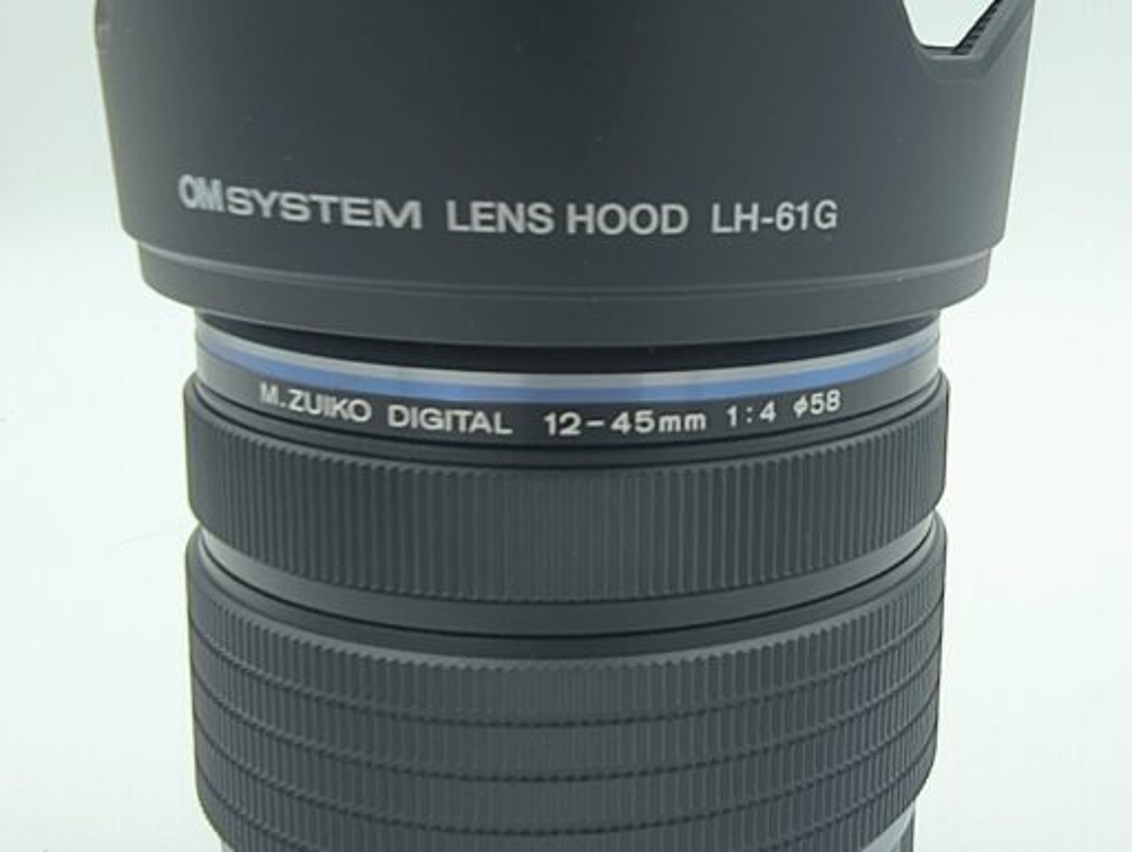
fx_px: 786
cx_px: 566
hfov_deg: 71.5
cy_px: 426
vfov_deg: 56.9
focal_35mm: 24
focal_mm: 1.83
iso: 130
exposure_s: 1/100
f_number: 2
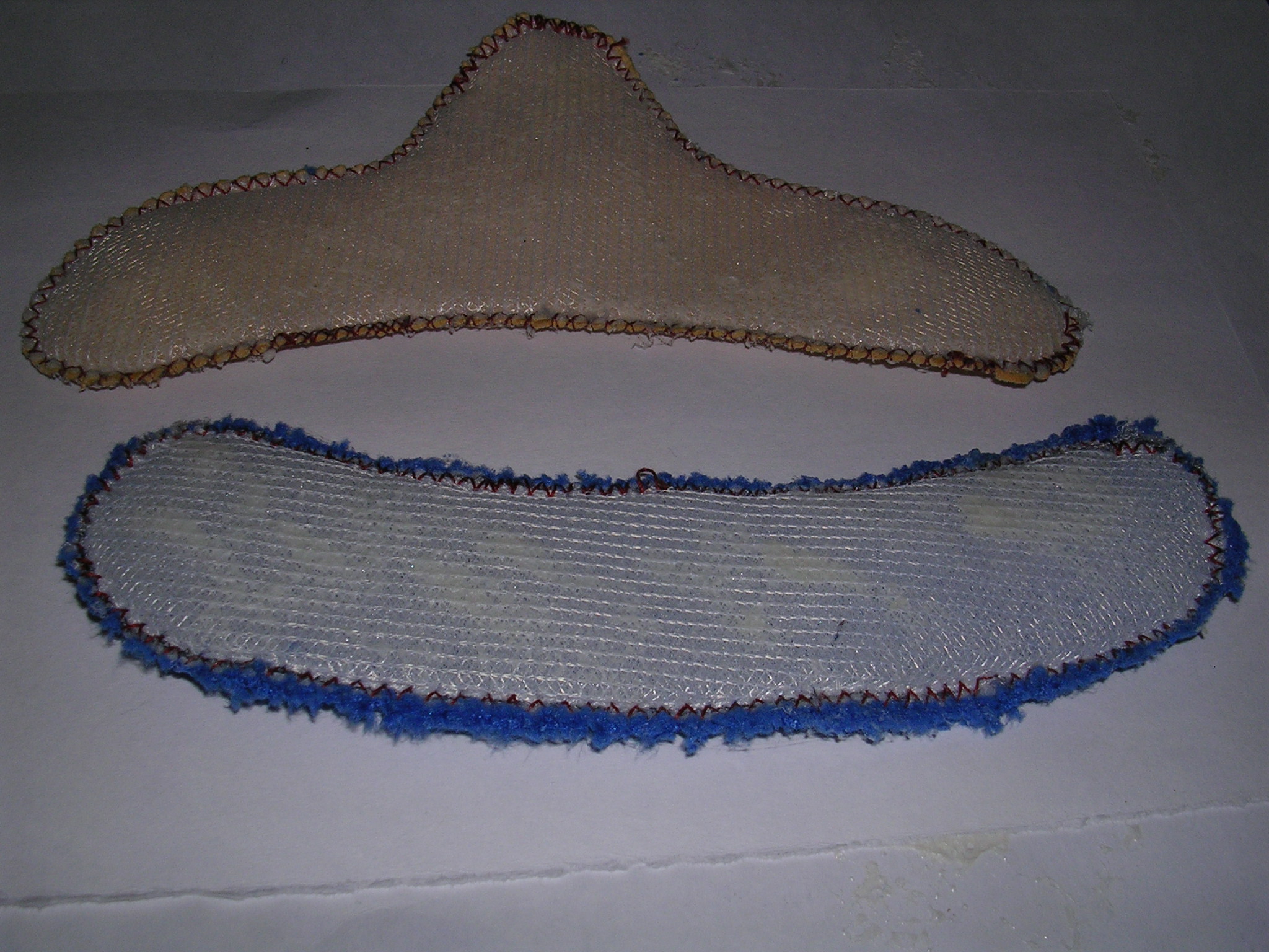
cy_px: 476
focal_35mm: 38
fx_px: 1393
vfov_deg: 37.7
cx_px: 634
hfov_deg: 49.0
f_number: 5.6
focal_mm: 5.8
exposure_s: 1/60.1
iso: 50
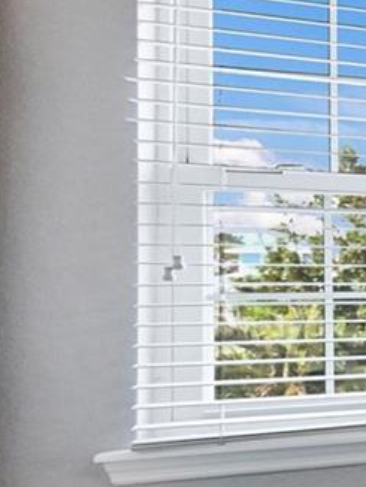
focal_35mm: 66
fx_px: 929
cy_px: 238
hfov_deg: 10.5
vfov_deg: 29.4
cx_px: 1188
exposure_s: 1/100
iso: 3200
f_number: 8
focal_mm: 14
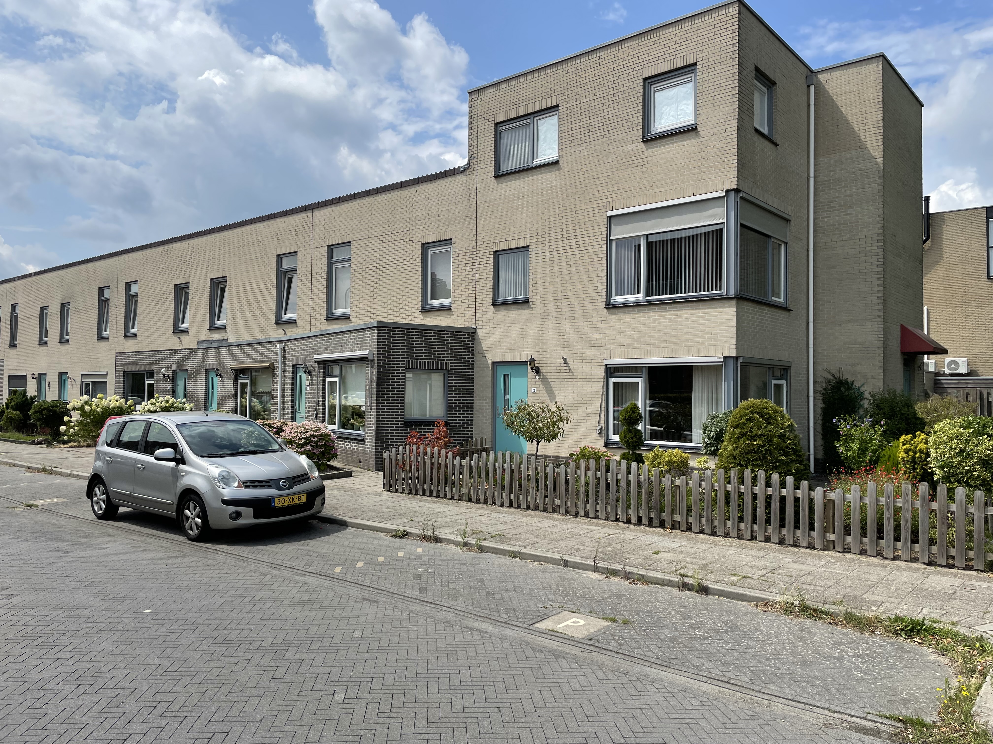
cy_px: 372
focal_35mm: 26
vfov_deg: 53.1
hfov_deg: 67.3
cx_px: 496
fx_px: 746
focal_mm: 4.2
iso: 32
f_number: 1.6
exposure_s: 1/4464
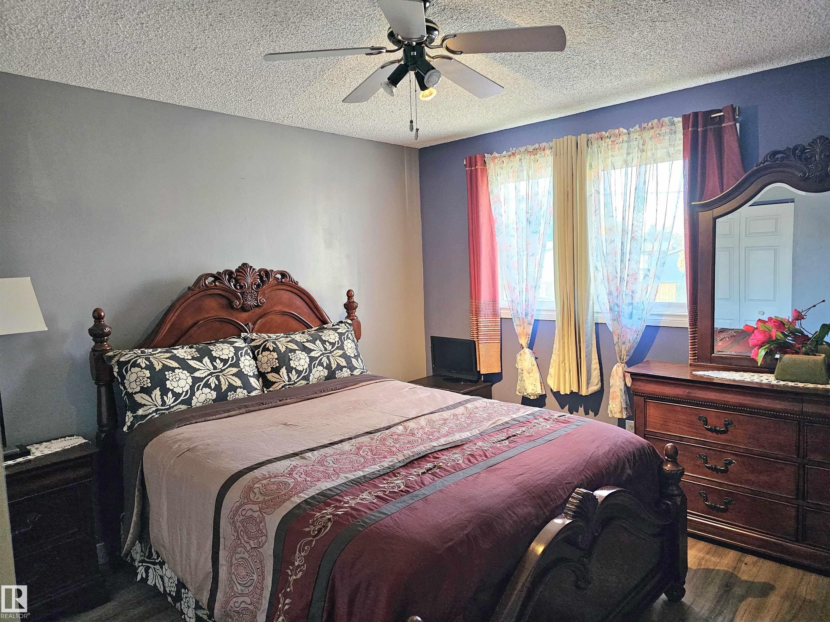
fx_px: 551
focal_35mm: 23
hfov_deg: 73.9
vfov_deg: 58.9
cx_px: 415
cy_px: 311
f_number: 1.7
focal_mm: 6.3
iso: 800
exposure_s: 1/120
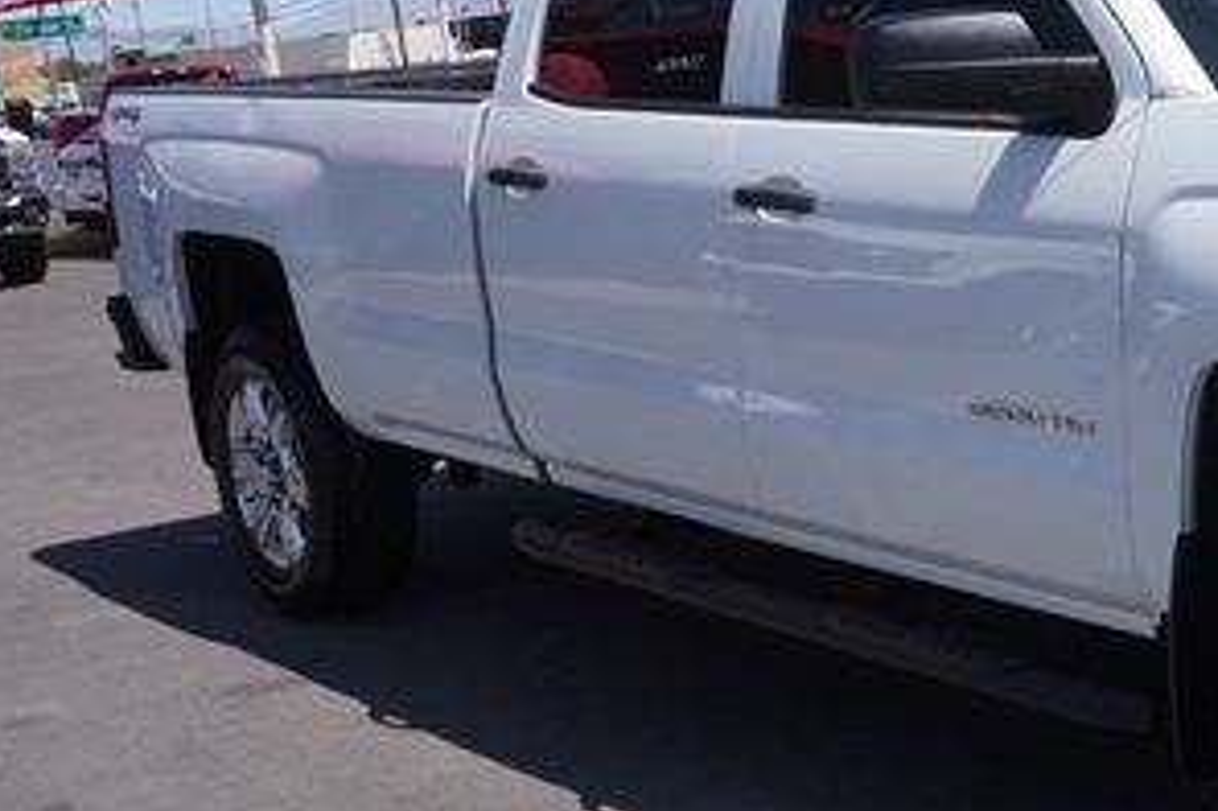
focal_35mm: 68
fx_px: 2302
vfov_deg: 20.0
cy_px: 379
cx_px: 1300
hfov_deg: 27.4
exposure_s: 1/160
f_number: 11
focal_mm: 21
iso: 100
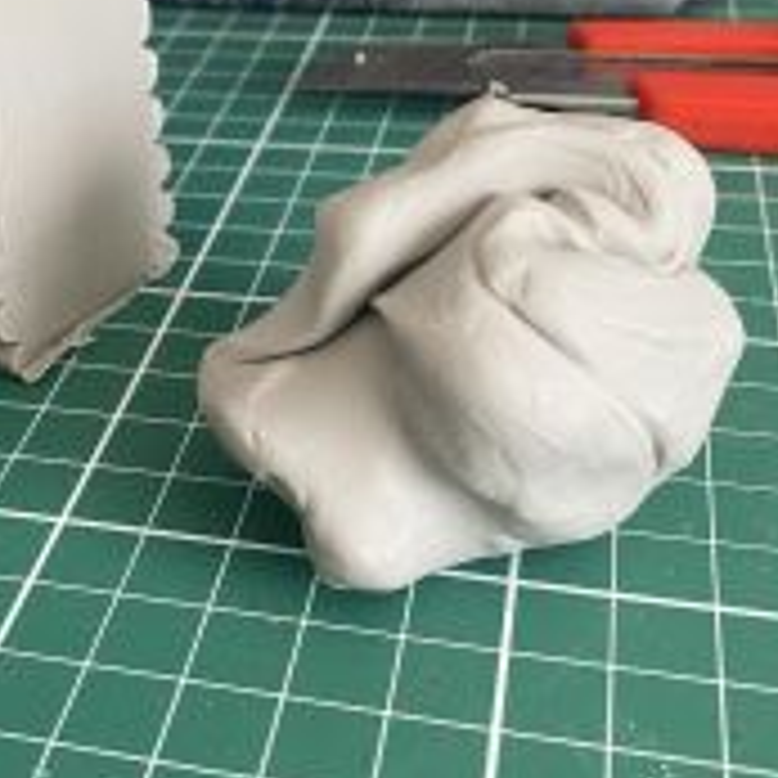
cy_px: 252
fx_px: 1348
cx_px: 162
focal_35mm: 53
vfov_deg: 31.9
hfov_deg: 31.4
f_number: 1.8
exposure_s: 1/60
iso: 160
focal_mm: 4.25
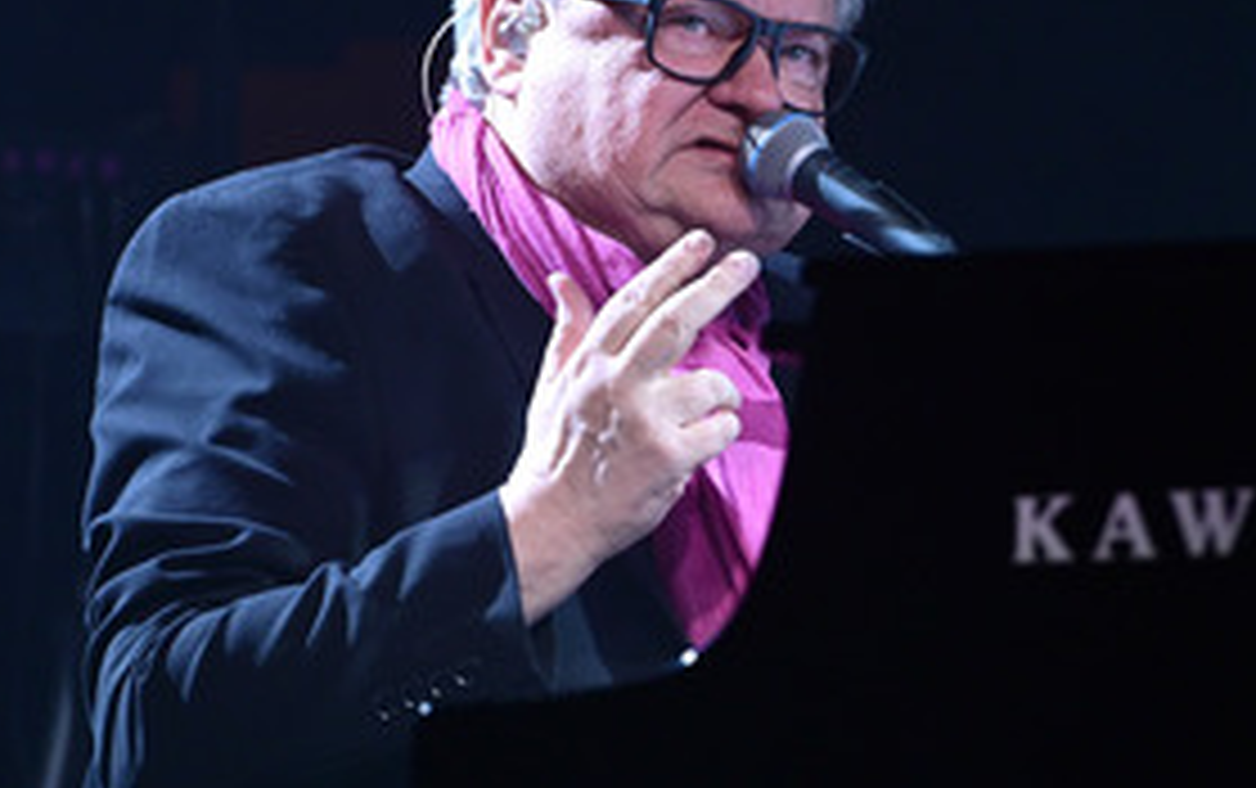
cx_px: 691
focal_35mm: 329
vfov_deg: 4.0
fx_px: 11273
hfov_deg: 6.4
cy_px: 297
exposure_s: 1/640
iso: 1600
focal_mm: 200
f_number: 4
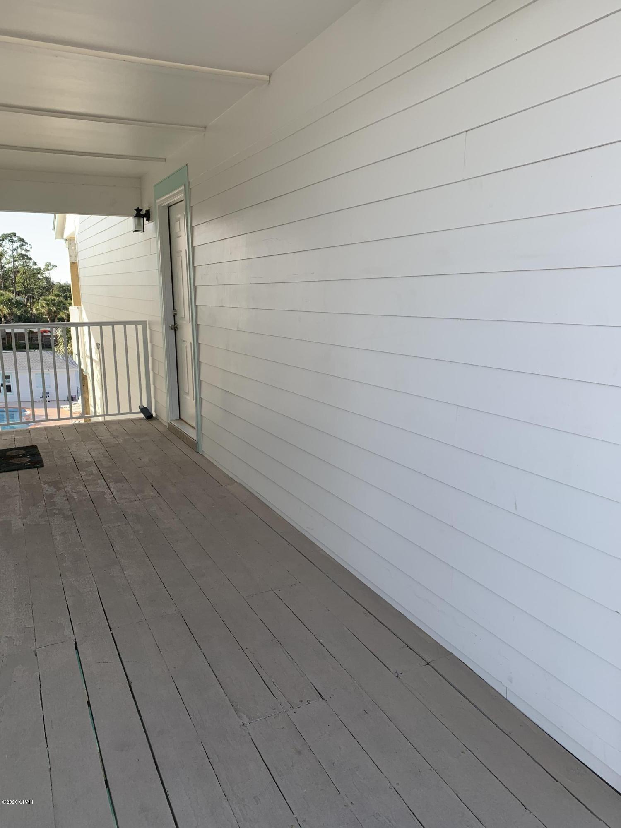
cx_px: 310
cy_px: 414
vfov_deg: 67.3
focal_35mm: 26
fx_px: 622
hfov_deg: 53.1
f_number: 1.8
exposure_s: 1/333
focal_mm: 4.25
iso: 25
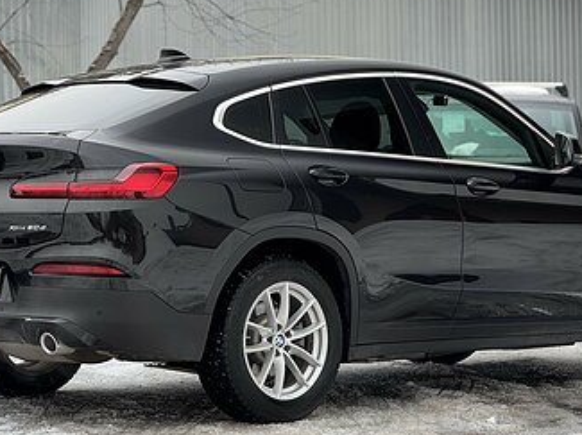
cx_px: 295
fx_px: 2183
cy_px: 226
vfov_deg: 11.4
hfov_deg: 15.2
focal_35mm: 130
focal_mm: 9
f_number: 2.8
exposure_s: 1/99
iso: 40
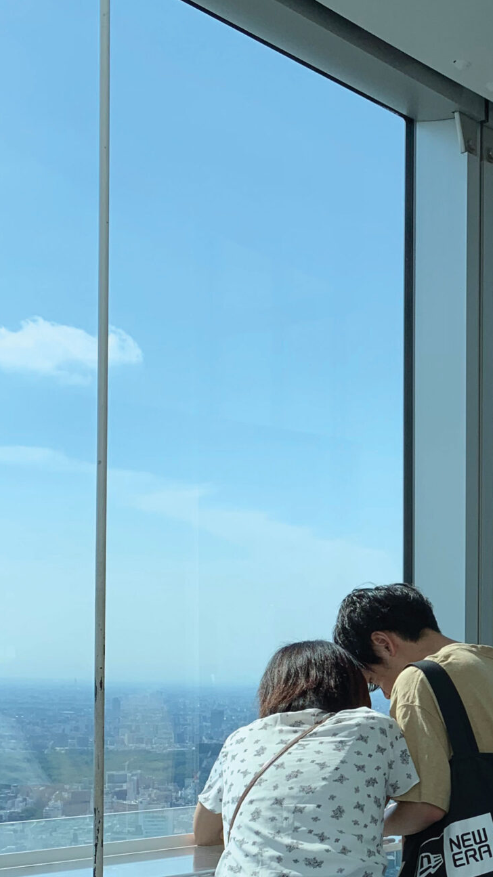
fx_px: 1302
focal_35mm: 56
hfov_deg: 20.1
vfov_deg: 35.8
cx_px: 595
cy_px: 725
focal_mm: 4.25
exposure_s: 1/2208
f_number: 1.8
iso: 25
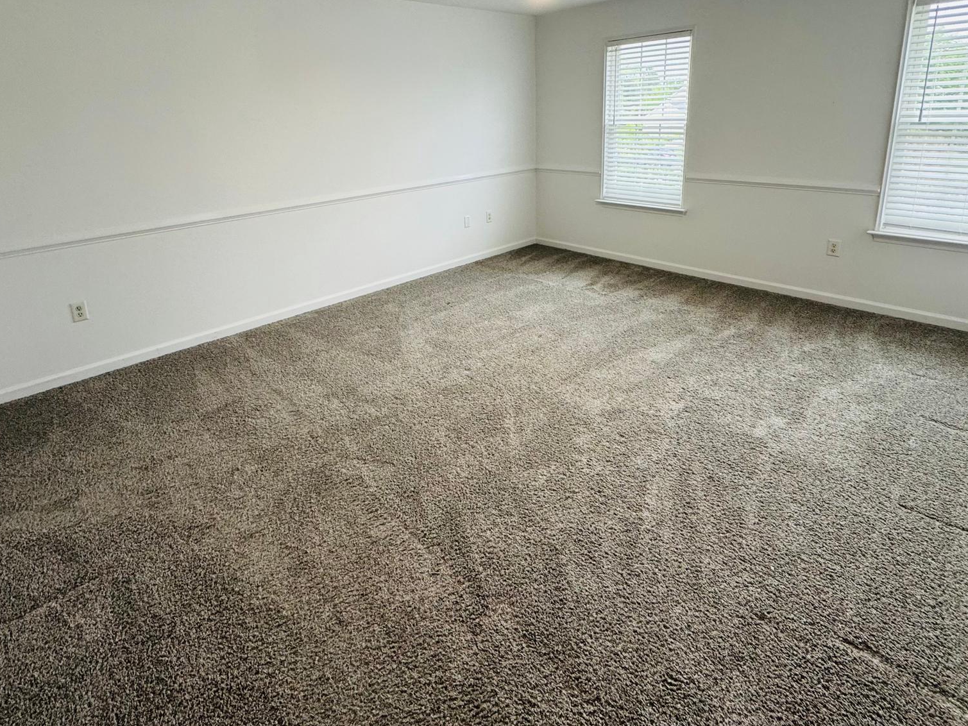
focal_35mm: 19
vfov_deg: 66.6
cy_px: 235
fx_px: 531
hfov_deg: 84.5
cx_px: 443
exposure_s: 1/99
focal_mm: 2.22
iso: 160
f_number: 2.2
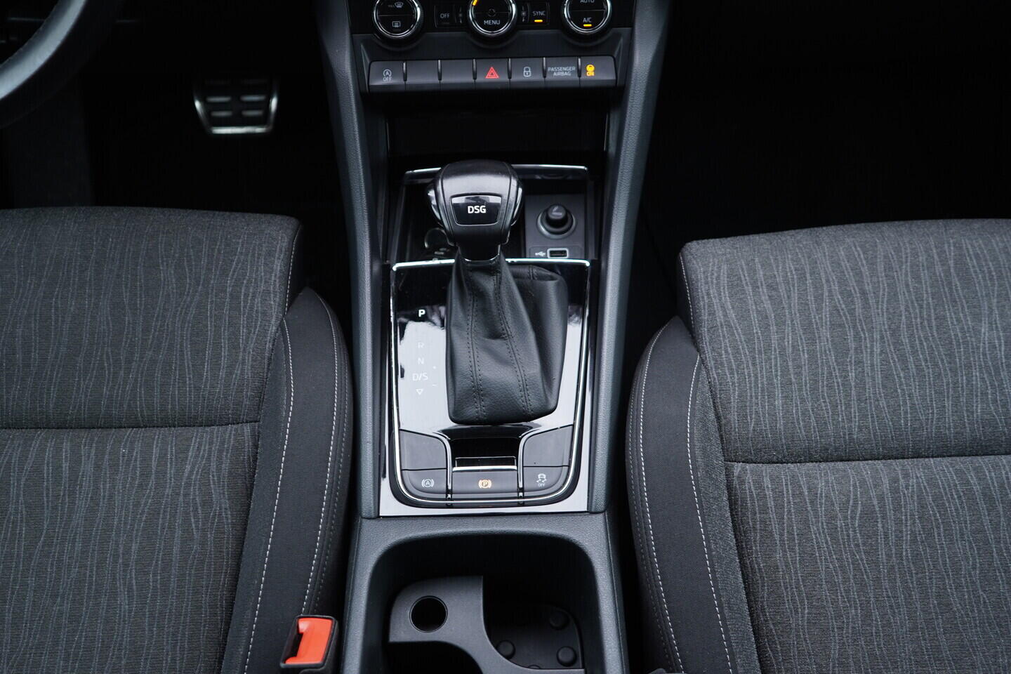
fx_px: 1011
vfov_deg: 36.9
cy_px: 337
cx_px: 506
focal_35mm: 36
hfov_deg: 53.1
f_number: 2.8
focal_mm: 24
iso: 320
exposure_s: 1/40
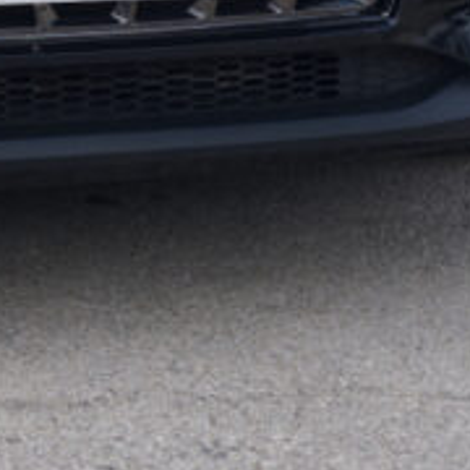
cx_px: 68
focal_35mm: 160
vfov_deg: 10.5
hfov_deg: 10.9
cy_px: -262
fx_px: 2458
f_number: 9
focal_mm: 22.1
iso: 160
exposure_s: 1/100
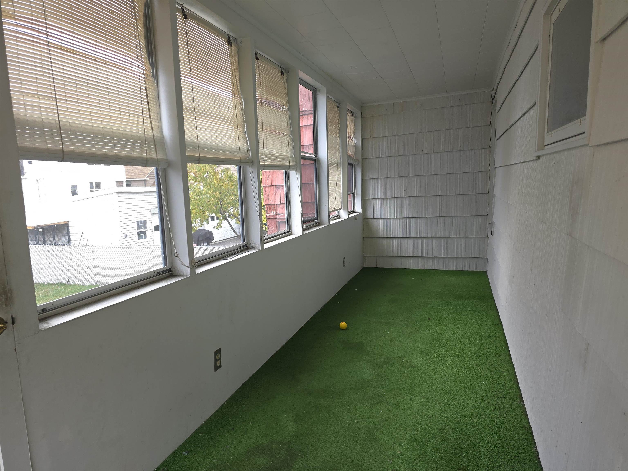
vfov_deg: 58.9
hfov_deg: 73.9
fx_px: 417
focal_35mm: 23
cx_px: 314
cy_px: 236
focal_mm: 6.3
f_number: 1.7
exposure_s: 1/60
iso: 80
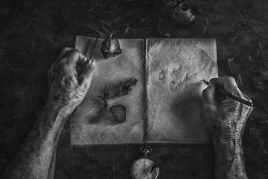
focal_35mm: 59
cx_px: 143
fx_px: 439
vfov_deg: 23.0
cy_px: 89
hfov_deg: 33.9
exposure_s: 1/40
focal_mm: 35
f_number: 8
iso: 1600
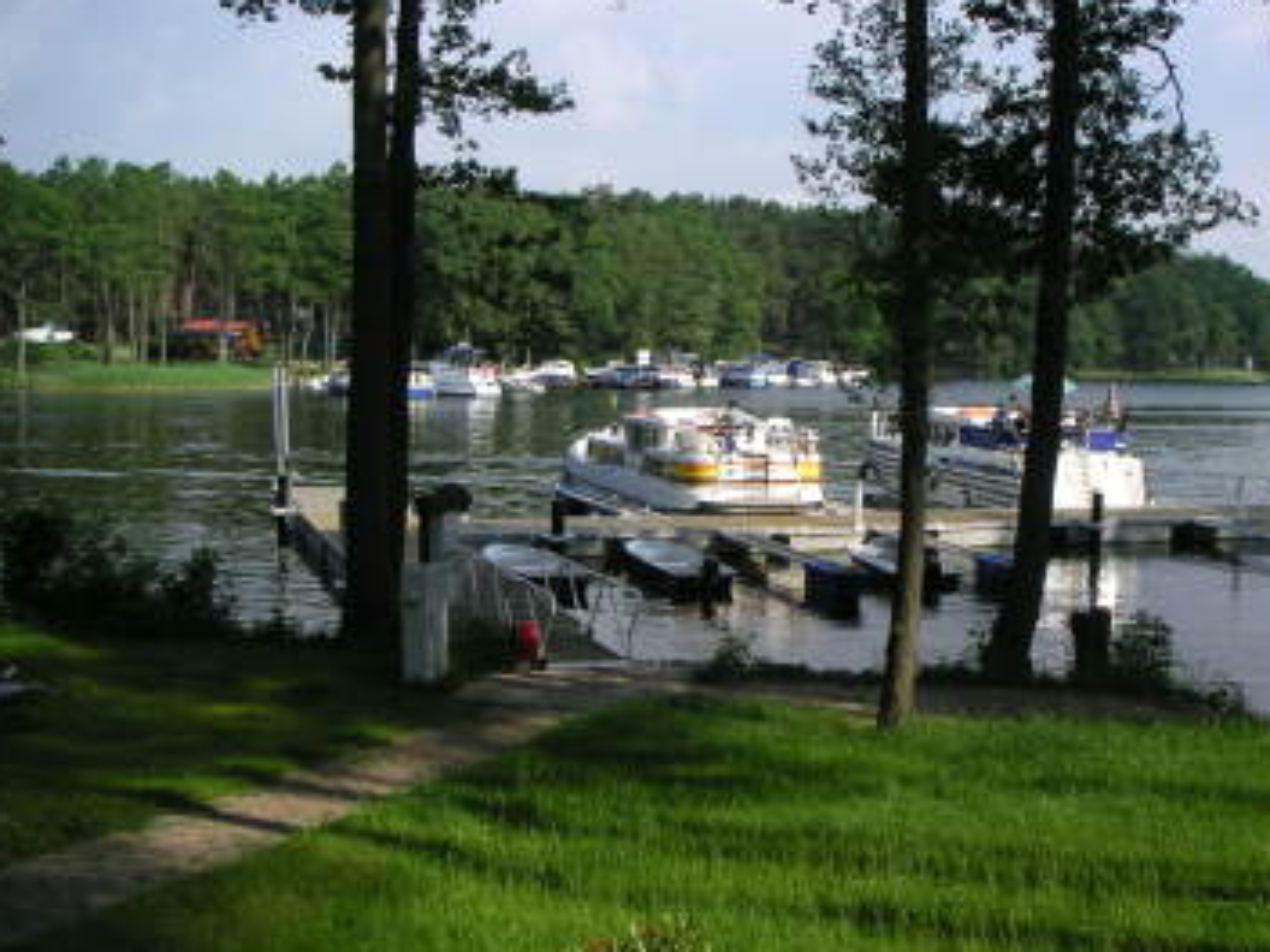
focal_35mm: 42
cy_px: 440
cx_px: 704
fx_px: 1541
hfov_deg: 44.7
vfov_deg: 34.3
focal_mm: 5.7
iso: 50
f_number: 6.7
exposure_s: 1/180
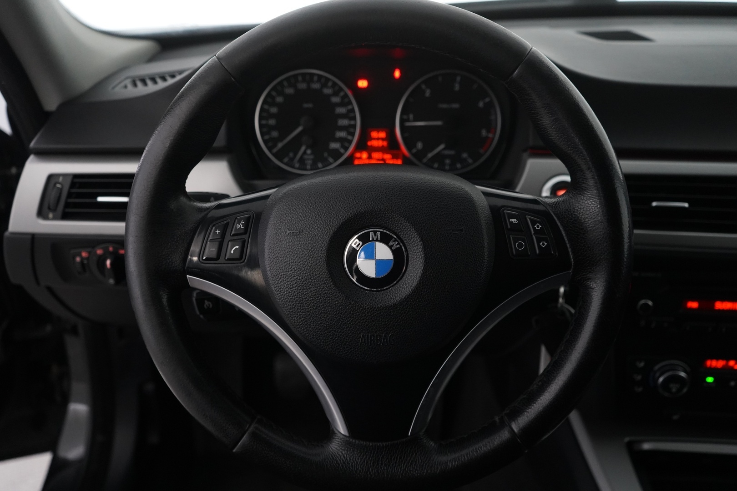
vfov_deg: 38.9
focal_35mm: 34
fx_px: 696
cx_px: 368
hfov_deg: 55.8
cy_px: 246
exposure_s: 1/60
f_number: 4
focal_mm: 34
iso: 4000
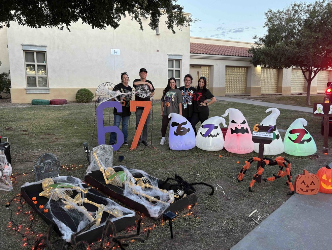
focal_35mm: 27
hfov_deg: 65.3
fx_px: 259
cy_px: 122
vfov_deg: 51.4
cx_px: 165
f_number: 1.6
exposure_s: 1/60
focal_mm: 5.96
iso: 125
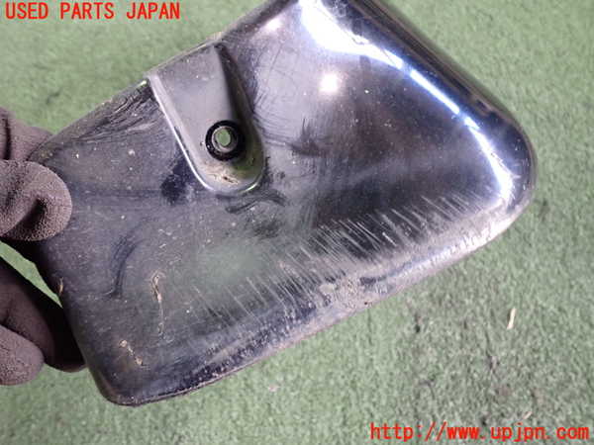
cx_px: 297
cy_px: 222
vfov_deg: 46.8
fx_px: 515
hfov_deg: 60.0
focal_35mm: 30
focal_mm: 5.4
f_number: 2.3
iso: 500
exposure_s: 1/30
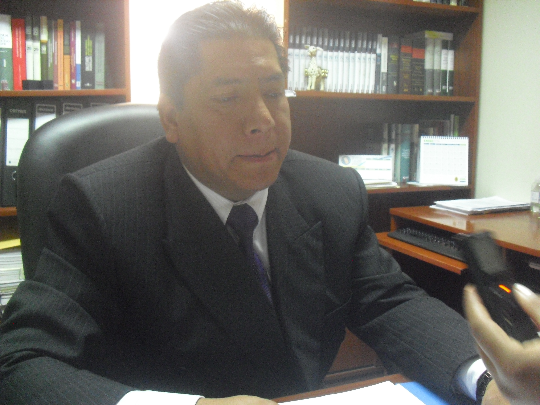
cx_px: 270
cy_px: 202
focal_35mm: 36
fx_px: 562
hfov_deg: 51.4
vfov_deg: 39.7
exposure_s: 1/25
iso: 800
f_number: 3.1
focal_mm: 6.3
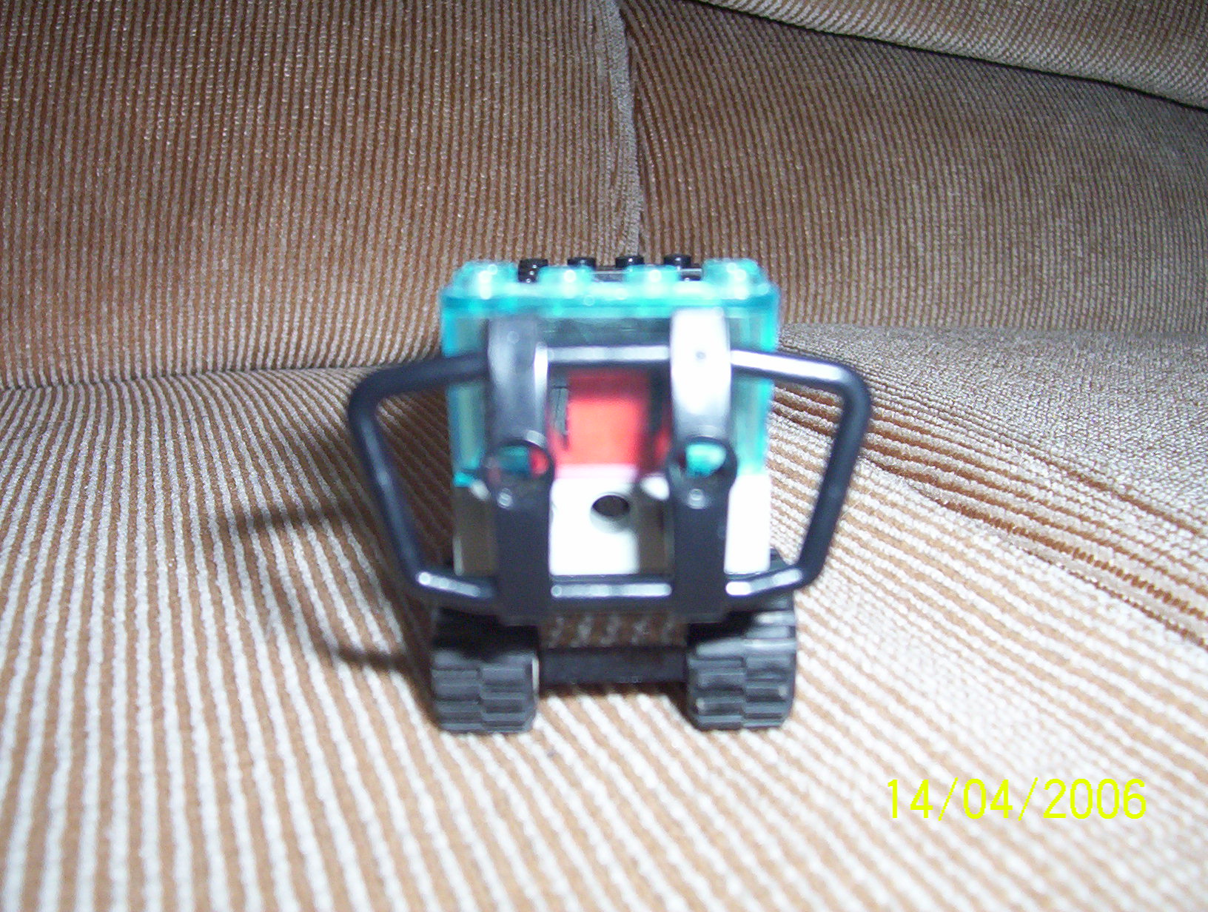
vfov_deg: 33.7
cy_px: 456
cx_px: 604
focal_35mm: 43
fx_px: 1504
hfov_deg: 43.8
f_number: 2.73
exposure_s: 1/60
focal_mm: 5.77
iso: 140
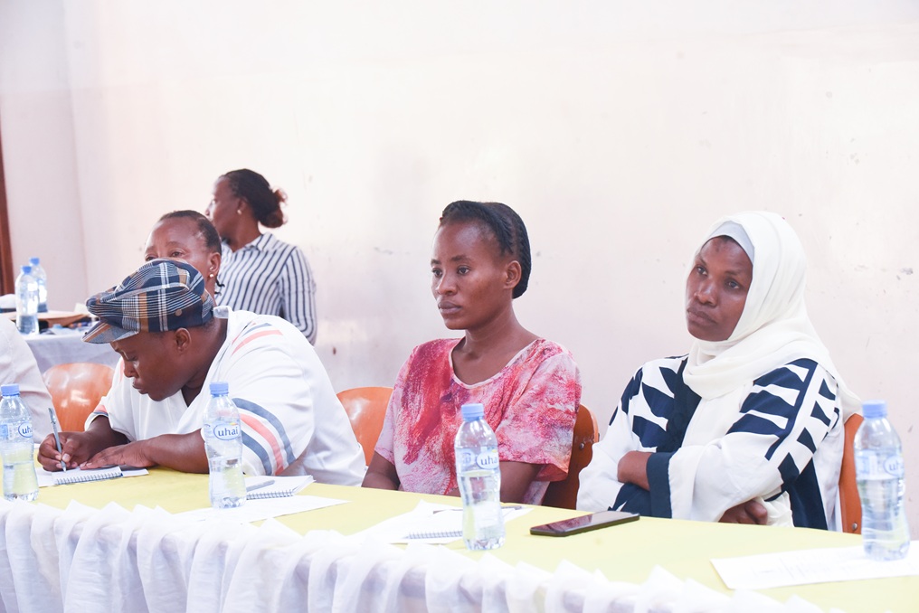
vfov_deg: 13.0
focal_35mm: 105
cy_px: 306
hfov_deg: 19.5
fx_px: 2681
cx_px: 460
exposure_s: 1/125
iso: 5000
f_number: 8
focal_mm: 105
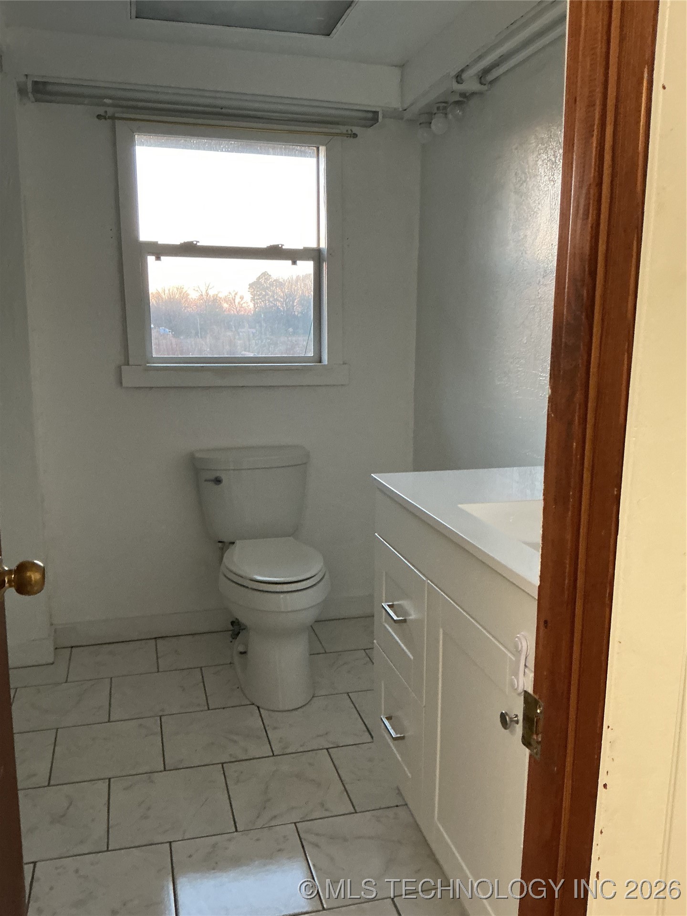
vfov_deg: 61.7
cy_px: 458
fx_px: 767
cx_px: 344
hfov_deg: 48.2
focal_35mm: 29
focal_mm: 3
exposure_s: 1/60
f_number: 1.8
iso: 250
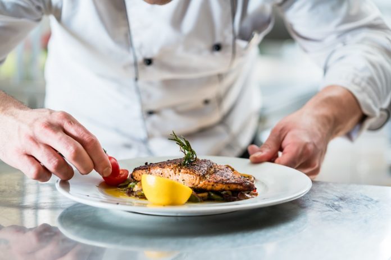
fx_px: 977
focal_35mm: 90
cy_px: 130
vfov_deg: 15.2
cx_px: 196
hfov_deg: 22.6
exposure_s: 1/125
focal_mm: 90
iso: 320
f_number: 3.5
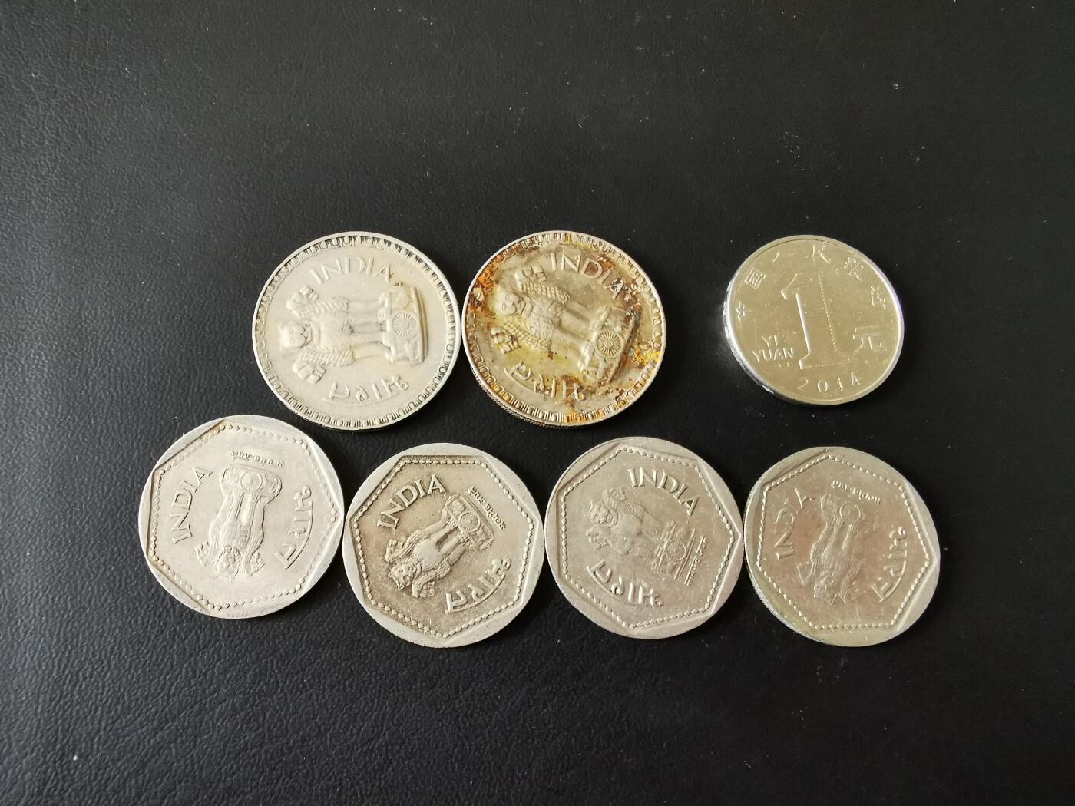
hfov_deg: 67.3
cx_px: 538
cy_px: 403
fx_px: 807
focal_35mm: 26
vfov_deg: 53.1
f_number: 2.2
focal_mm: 2.35
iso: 320
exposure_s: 1/33.3
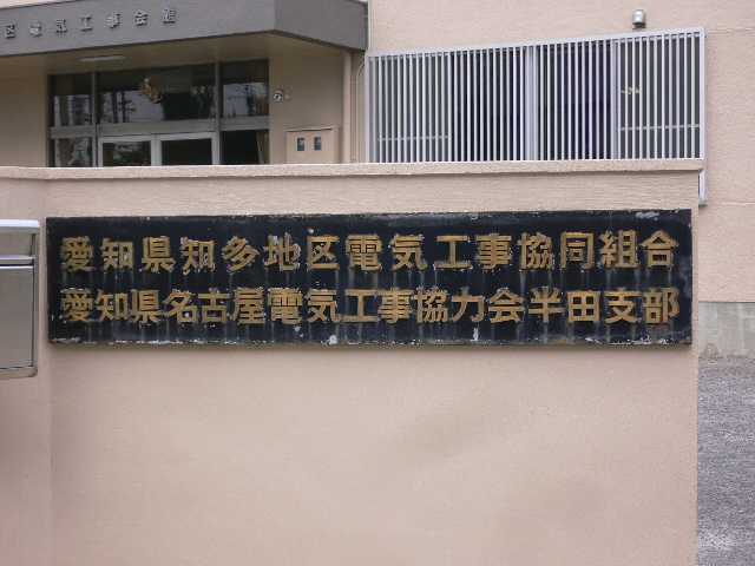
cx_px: 378
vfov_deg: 22.3
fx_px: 1440
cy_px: 283
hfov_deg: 29.4
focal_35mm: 66
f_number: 4
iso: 80
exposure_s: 1/320
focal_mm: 11
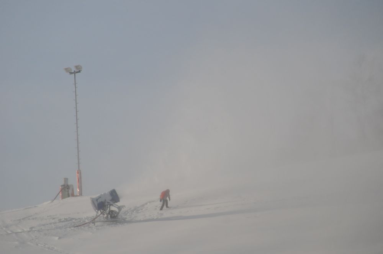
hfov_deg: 6.9
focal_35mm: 300
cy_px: 127
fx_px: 3187
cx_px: 192
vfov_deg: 4.6
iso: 1000
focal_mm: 200
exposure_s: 1/8000
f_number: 5.6
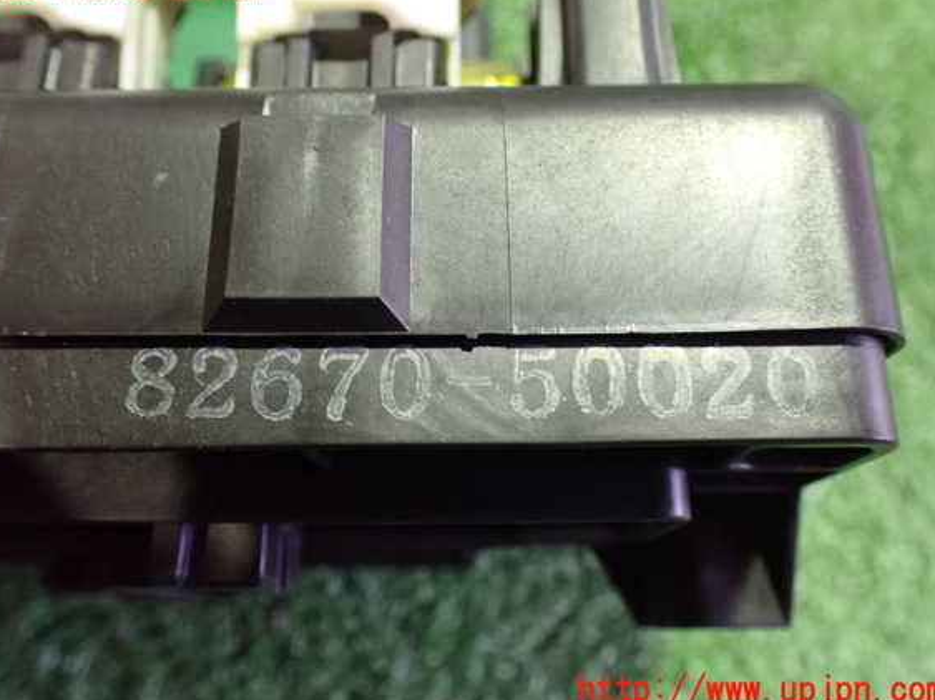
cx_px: 455
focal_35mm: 32
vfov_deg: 44.1
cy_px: 338
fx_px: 864
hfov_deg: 56.8
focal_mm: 5.4
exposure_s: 1/30
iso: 1250
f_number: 2.3
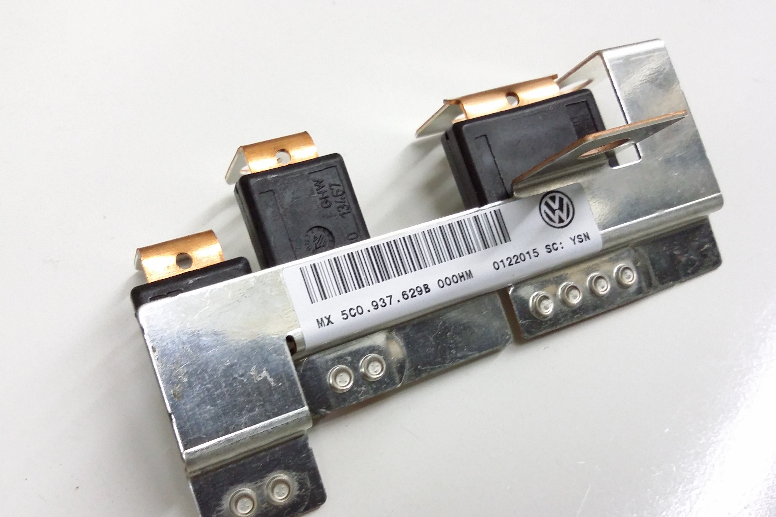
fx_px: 754
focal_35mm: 35
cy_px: 274
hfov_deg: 54.4
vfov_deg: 37.8
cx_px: 382
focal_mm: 3.4
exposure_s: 1/15
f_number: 2.4
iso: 200
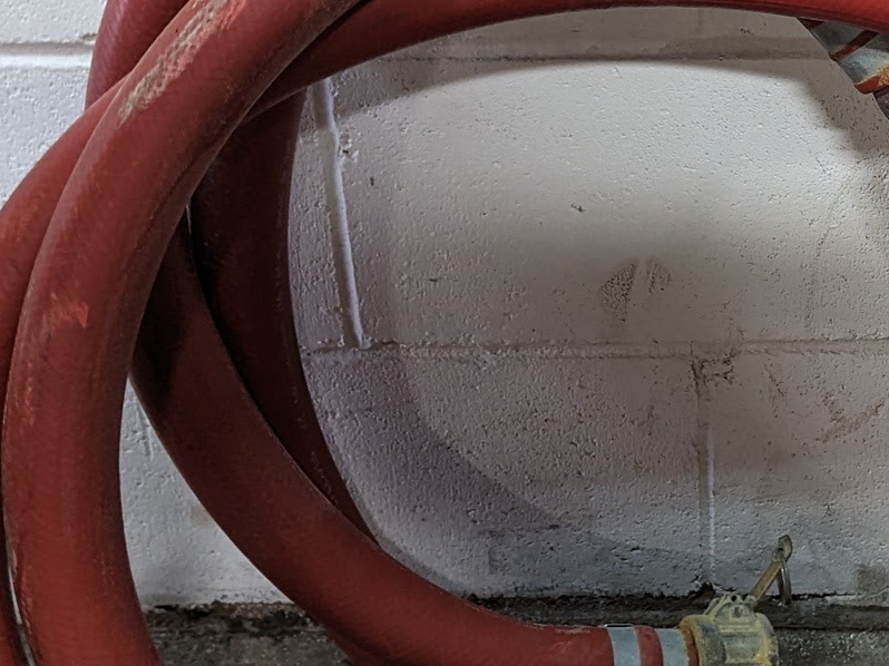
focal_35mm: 77
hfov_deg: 24.3
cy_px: 133
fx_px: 1977
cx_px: 862
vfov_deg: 18.9
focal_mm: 6.81
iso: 179
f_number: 1.85
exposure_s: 1/30
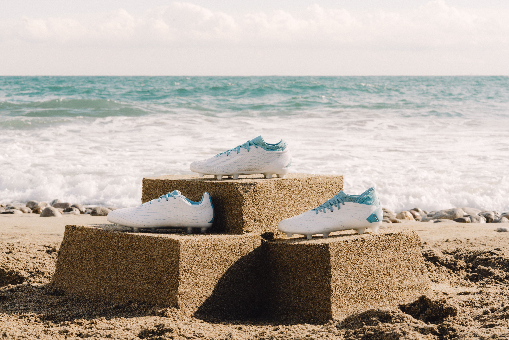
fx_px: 1202
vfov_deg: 16.1
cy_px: 170
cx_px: 254
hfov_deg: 23.9
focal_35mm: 85
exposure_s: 1/250
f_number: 16
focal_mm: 85
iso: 640
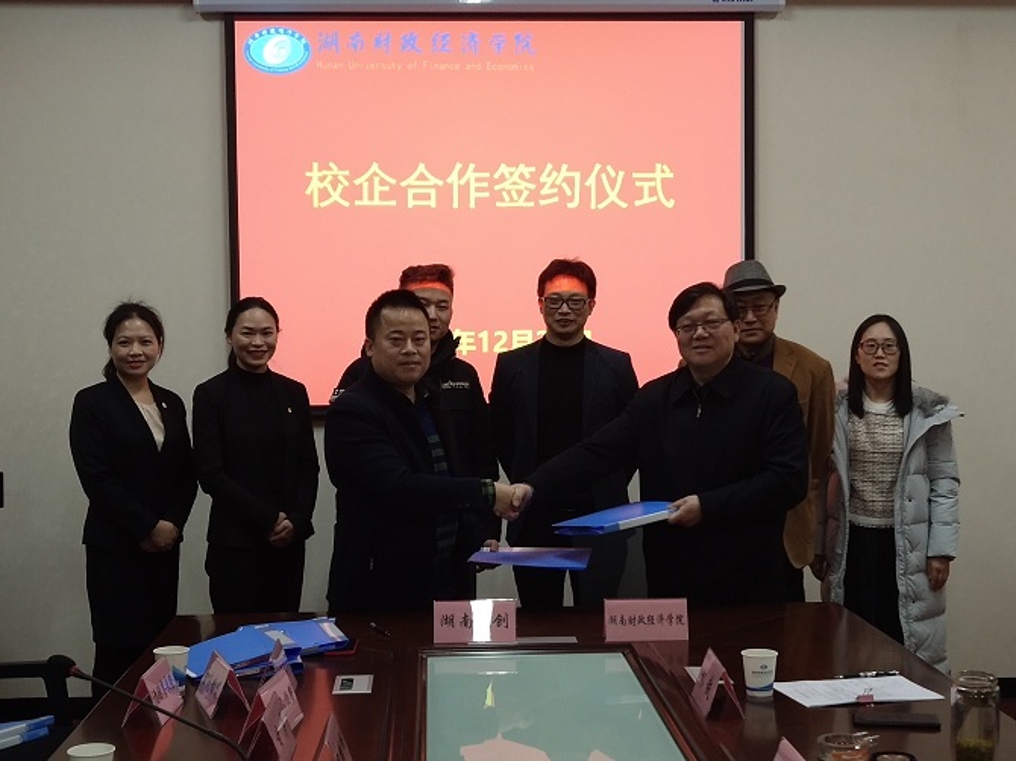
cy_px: 380
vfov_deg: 23.6
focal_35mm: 62
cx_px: 508
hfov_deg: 31.2
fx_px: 1819
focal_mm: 4.35
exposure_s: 1/100
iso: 271
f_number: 1.8
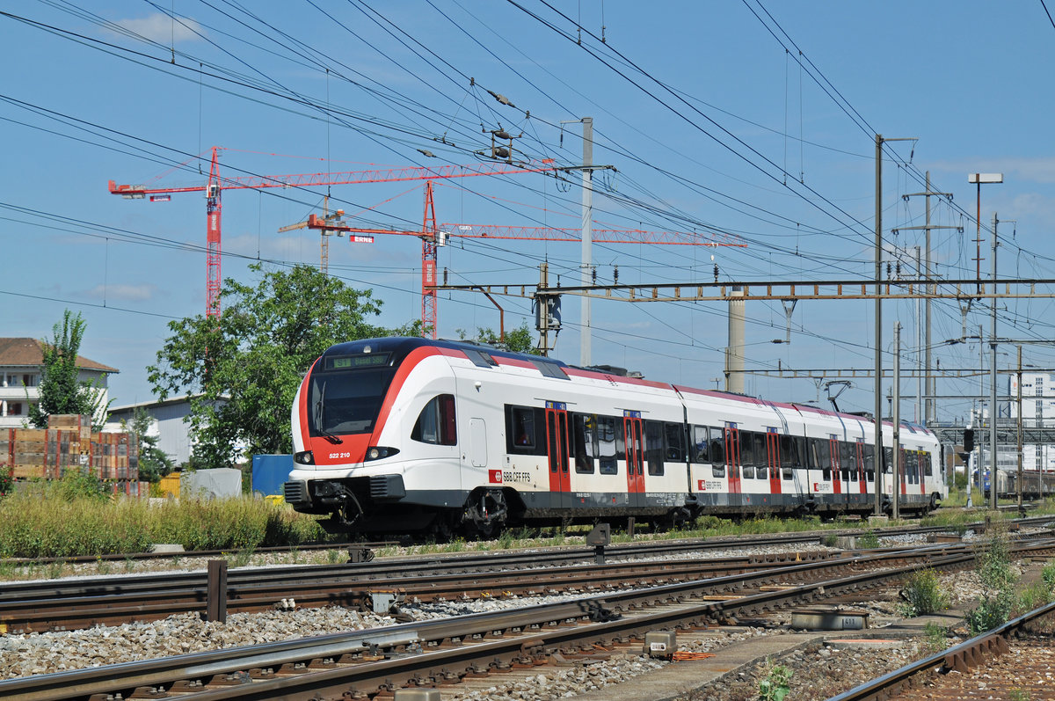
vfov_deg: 15.7
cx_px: 528
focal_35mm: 87
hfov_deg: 23.4
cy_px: 350
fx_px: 2546
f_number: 5
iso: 200
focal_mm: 58
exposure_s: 1/2000
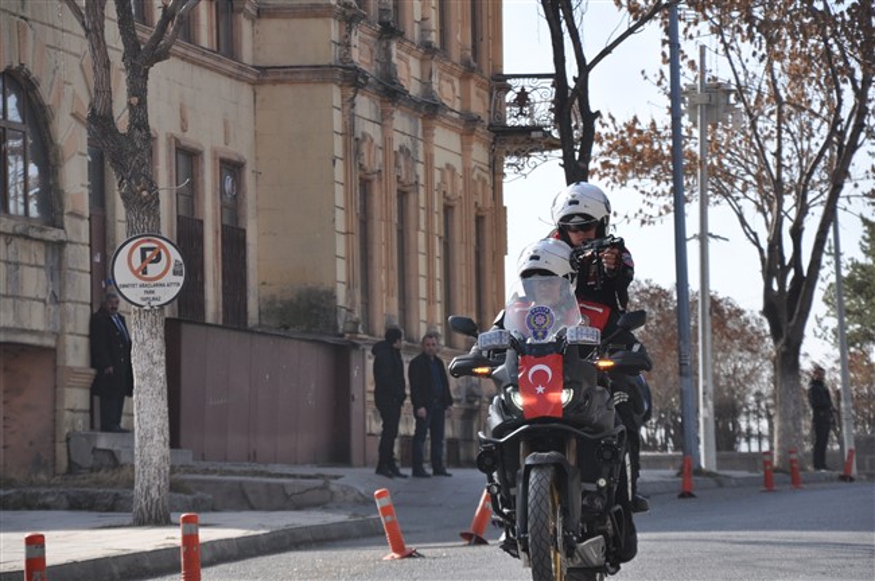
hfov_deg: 13.1
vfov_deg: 8.7
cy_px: 290
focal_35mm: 158
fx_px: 3824
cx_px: 438
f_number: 7.1
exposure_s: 1/800
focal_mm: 105
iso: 500
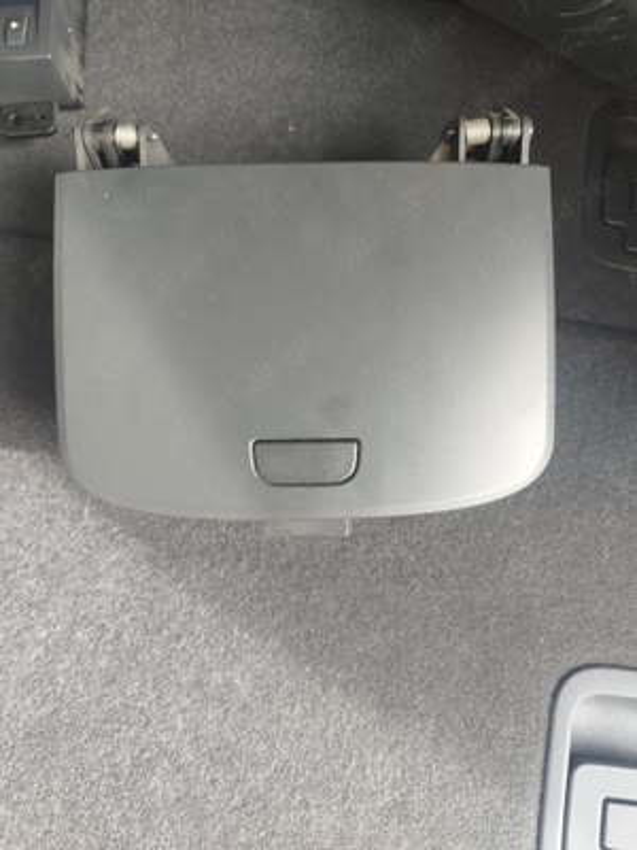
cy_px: 425
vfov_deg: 69.4
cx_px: 318
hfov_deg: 54.9
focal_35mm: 25
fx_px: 613
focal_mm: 5.95
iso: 130
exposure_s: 1/50
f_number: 1.89
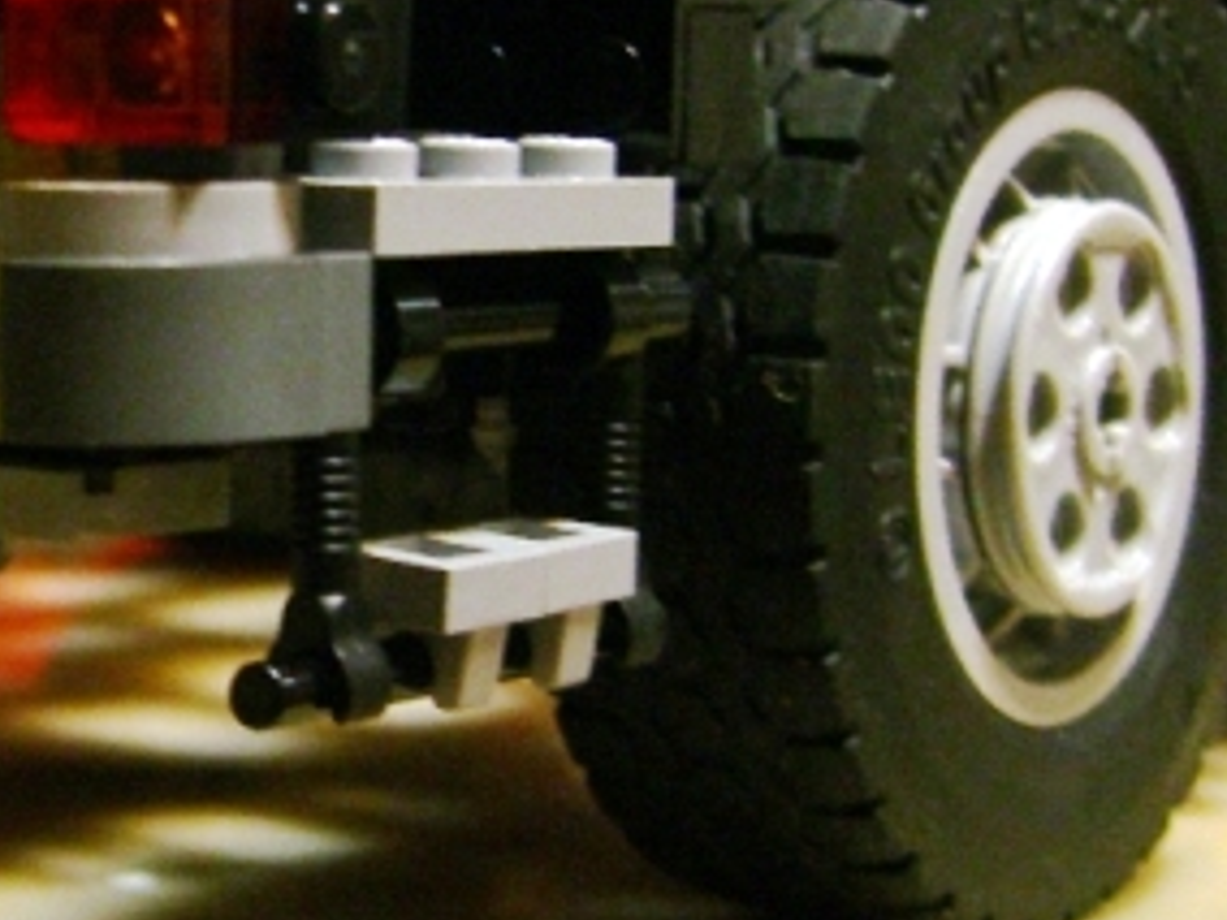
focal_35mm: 107
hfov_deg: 18.1
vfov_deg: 13.8
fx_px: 3793
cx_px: 117
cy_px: 462
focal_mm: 7.9
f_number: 2.8
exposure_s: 1/8
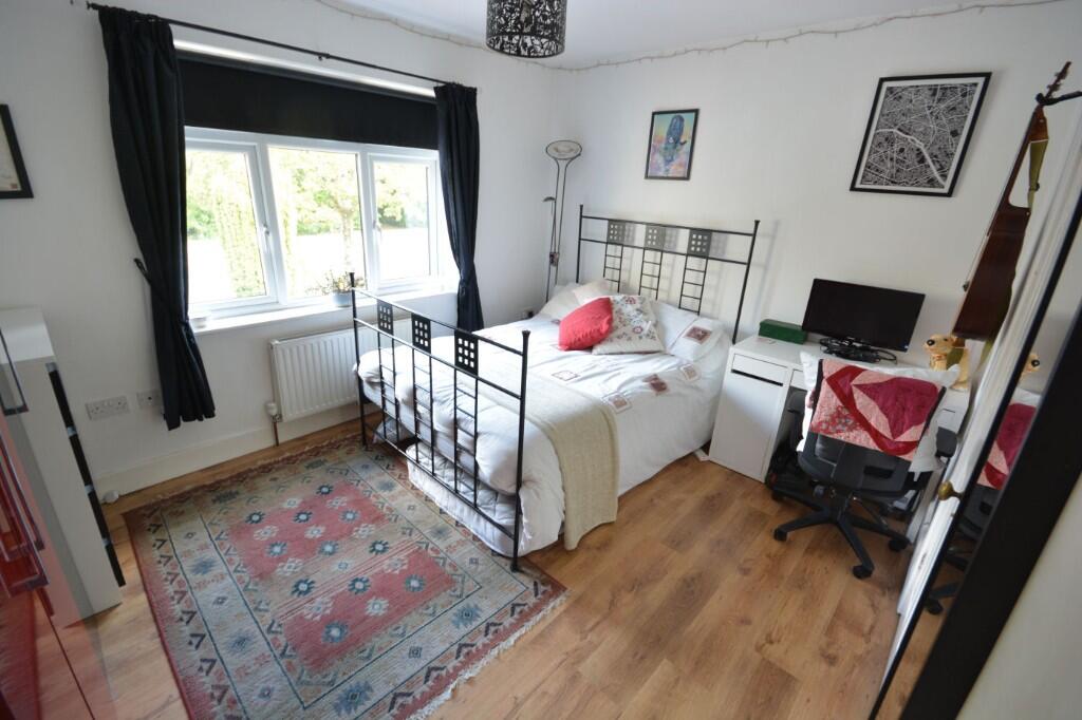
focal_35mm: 15
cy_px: 360
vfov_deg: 77.3
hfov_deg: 100.4
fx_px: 451
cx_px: 541
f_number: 8
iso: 400
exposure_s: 1/6
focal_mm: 10
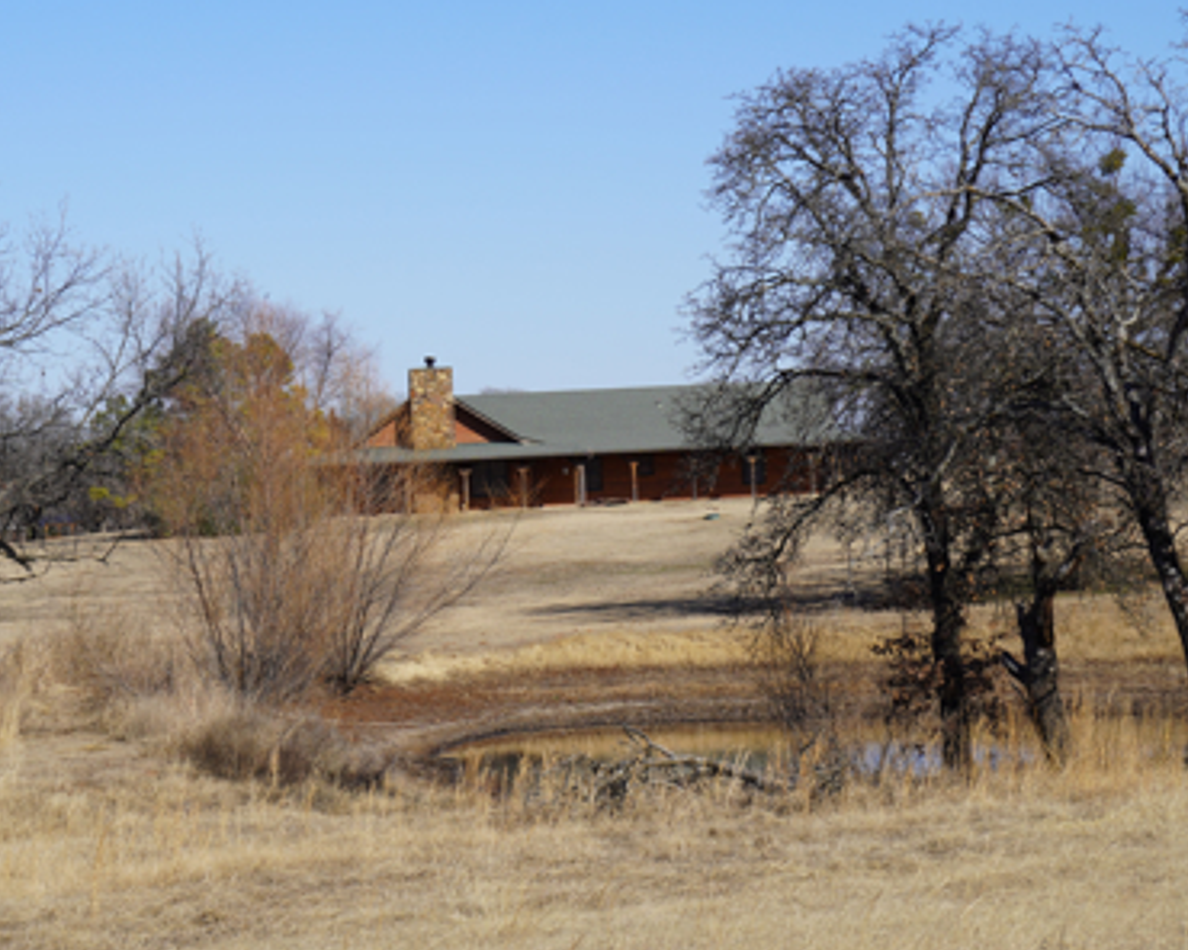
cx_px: 498
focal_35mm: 120
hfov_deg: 16.0
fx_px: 4219
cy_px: 478
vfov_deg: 12.9
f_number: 9
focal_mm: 70
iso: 100
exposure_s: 1/250
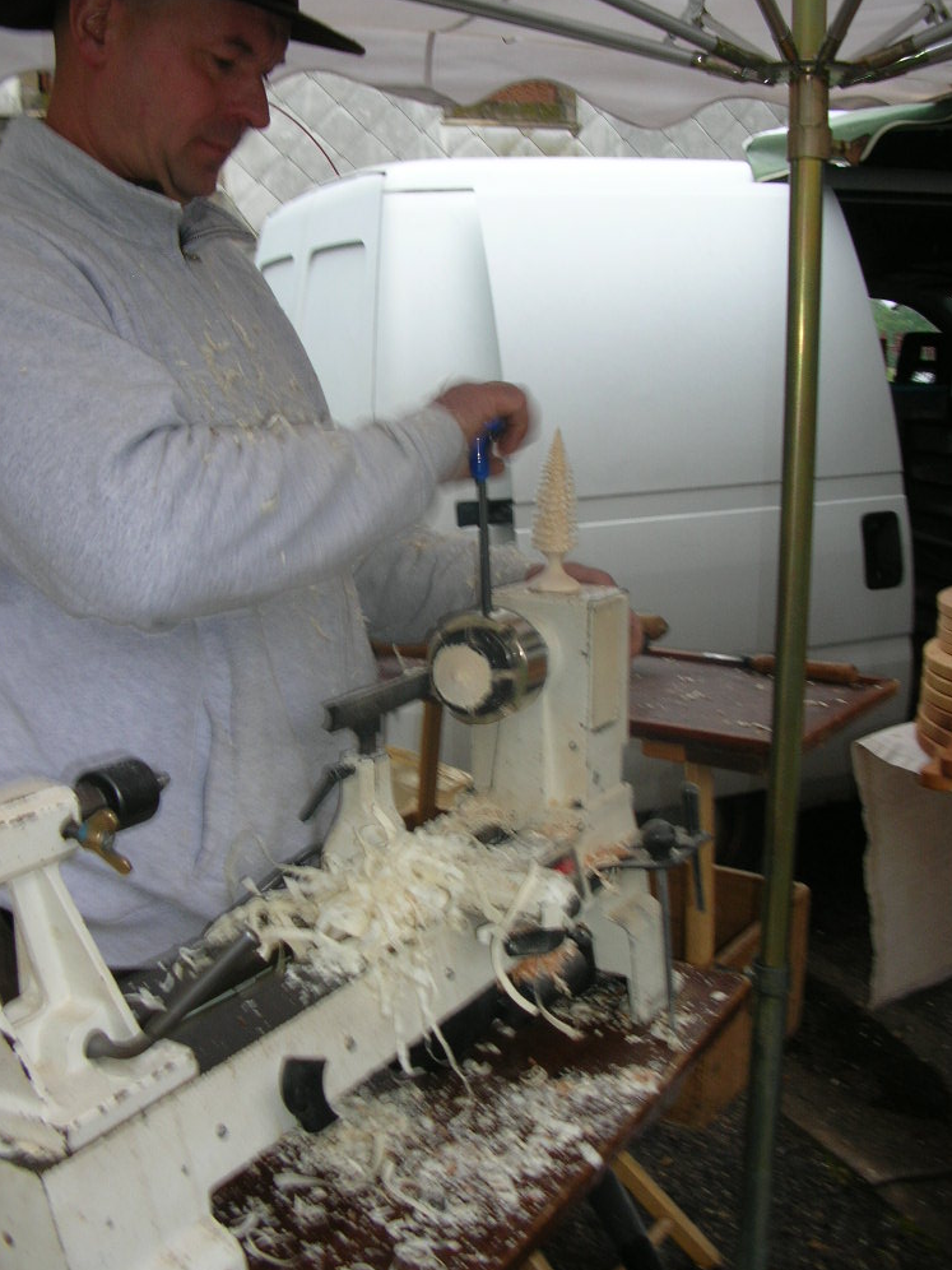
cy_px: 646
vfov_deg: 51.4
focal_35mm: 36
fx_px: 1320
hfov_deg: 39.7
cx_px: 466
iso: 50
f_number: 2.8
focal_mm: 5.8
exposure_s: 1/30
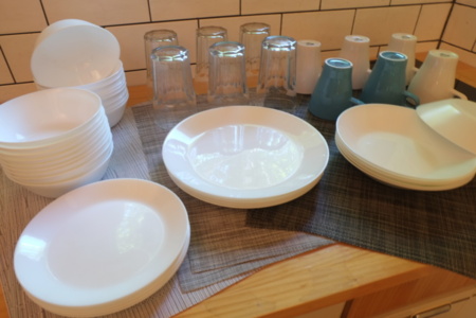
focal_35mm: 25
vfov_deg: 51.3
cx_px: 238
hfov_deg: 71.5
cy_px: 159
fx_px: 331
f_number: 8
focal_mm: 16.7
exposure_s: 1/2.8
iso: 400
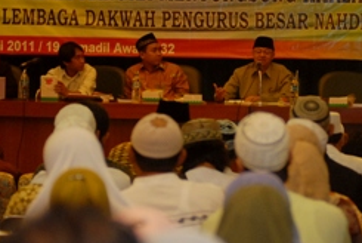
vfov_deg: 6.3
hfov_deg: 9.4
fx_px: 2205
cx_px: 242
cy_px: 95
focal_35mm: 219
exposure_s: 1/40
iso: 400
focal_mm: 80
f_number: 2.8
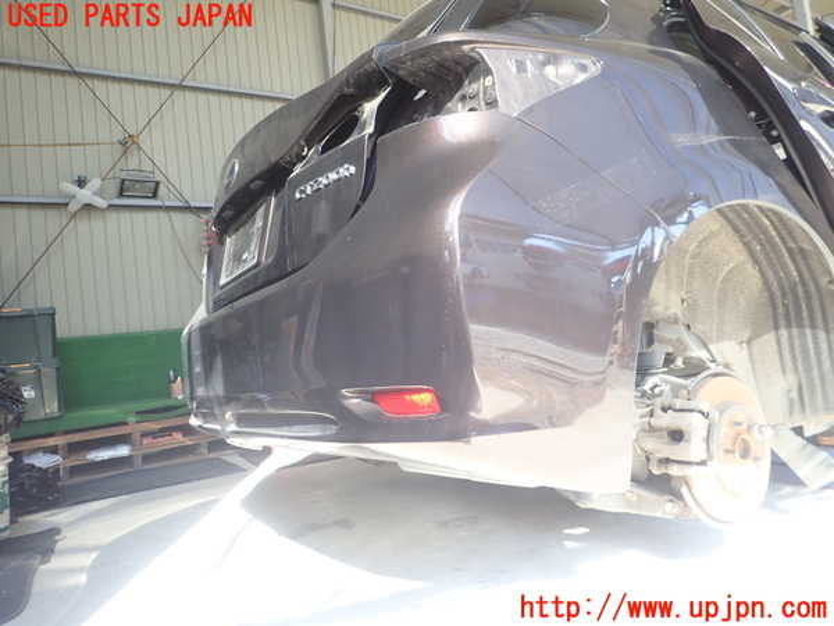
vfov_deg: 54.9
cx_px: 417
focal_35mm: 25
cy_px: 313
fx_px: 602
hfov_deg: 69.4
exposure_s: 1/80
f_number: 2
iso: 100
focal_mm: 4.5
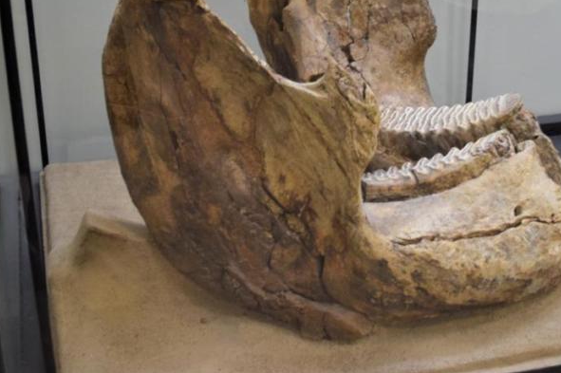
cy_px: 121
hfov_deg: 36.9
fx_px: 810
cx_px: 449
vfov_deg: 25.8
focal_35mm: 52
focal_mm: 20
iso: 900
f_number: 3.8
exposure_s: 1/60
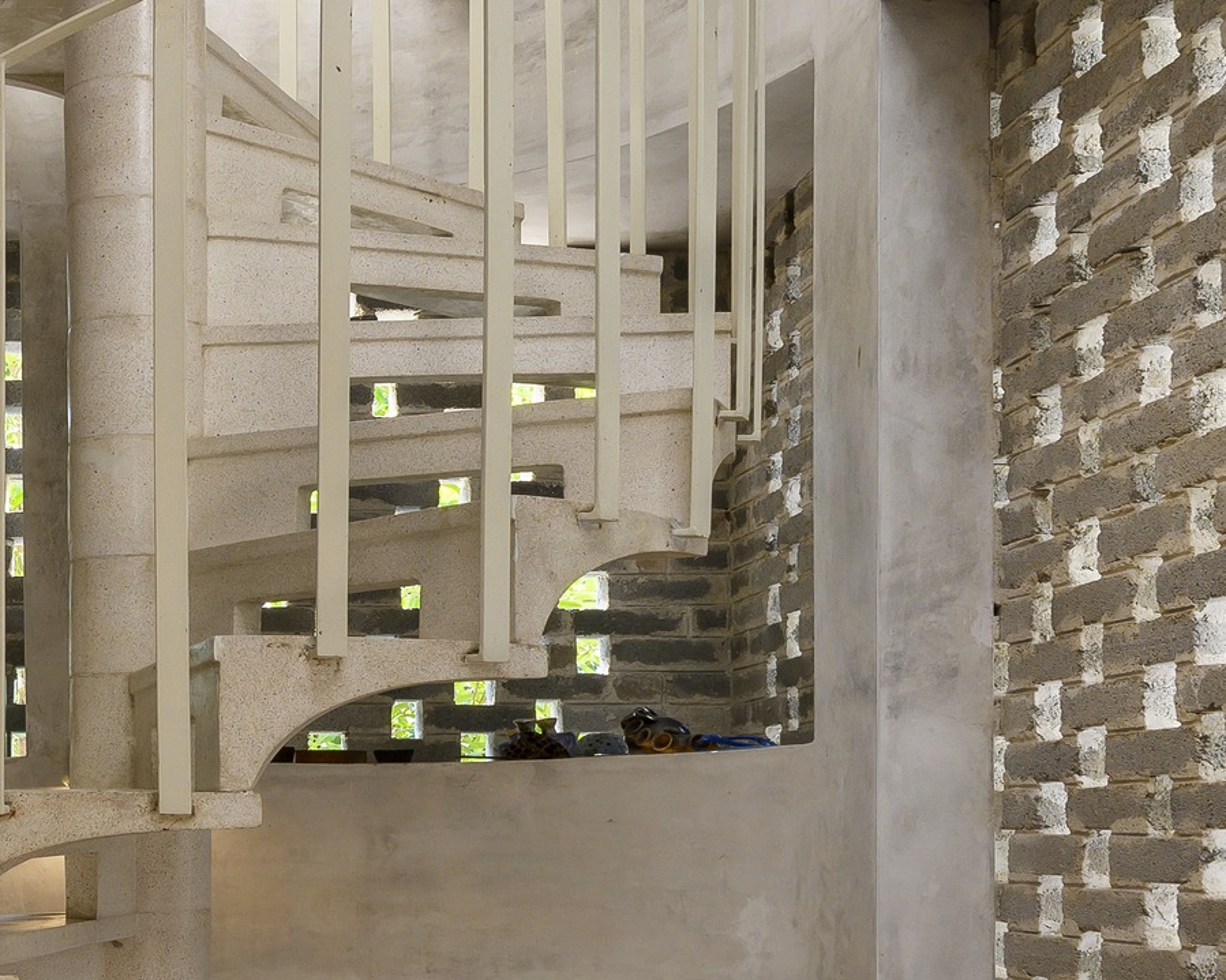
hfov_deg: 36.4
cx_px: 164
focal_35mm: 49
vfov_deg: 29.7
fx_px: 1762
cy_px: 87
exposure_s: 1/6
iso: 100
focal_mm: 15.5
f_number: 13
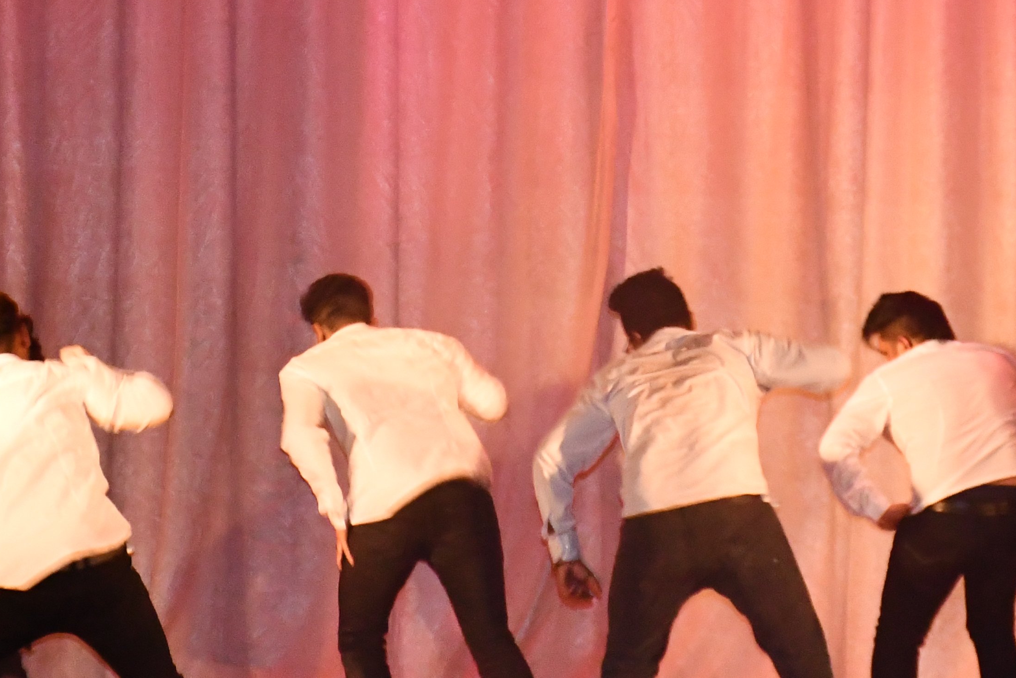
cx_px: 746
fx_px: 7479
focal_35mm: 265
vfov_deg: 5.2
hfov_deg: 7.8
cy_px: 137
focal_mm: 70
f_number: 5
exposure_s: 1/60
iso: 4500
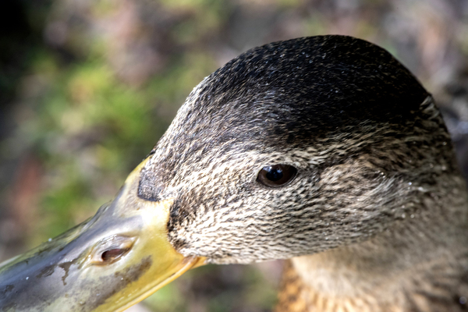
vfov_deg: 13.0
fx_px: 1365
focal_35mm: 105
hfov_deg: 19.5
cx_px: 234
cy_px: 156
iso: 2500
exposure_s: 1/250
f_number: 16
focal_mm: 105
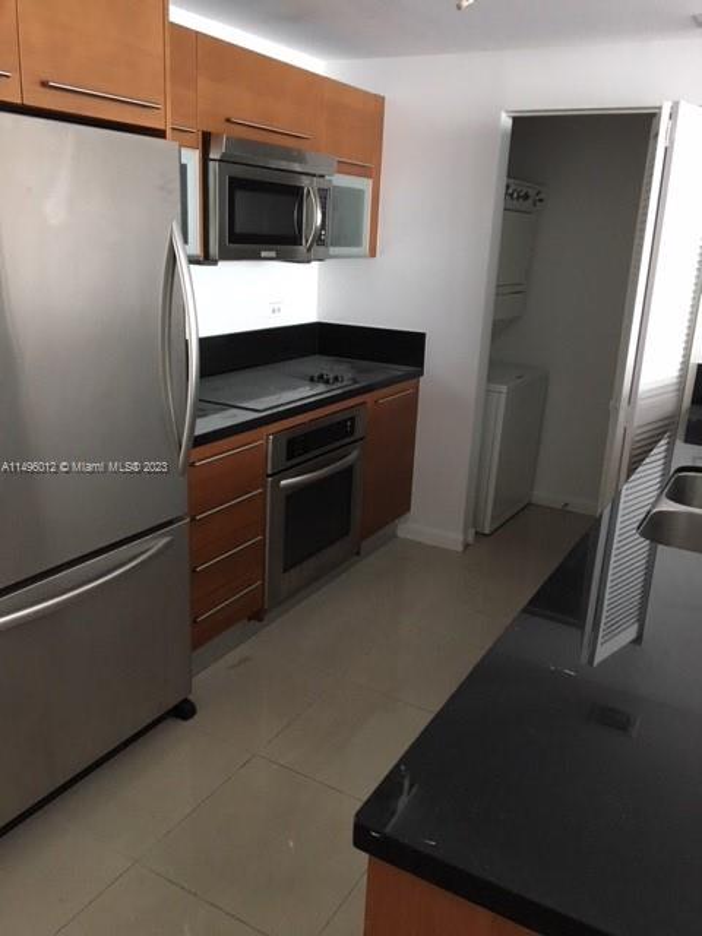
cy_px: 468
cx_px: 351
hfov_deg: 48.2
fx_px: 784
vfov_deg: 61.7
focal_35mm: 29
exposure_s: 1/30
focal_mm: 4.15
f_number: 2.2
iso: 160
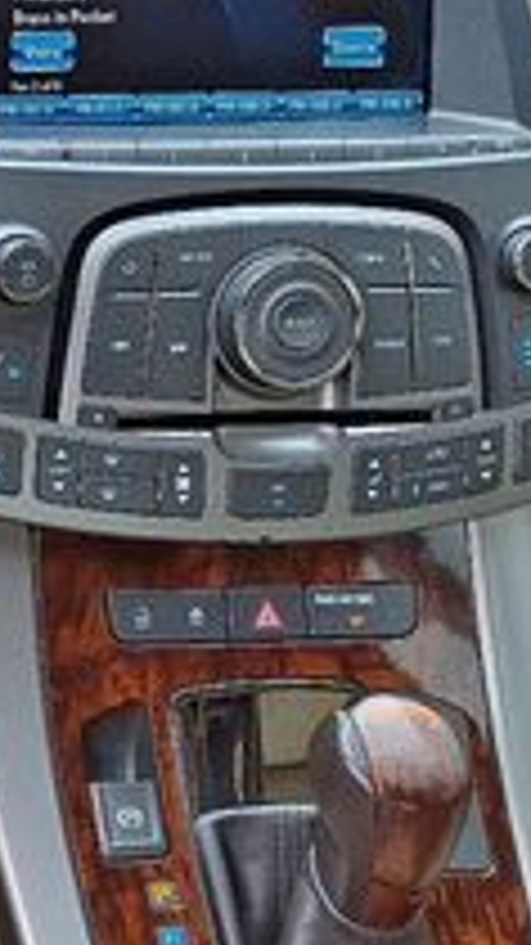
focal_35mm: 83
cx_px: -711
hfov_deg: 12.0
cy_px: 382
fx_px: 2079
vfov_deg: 25.6
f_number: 1.8
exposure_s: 1/147
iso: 25
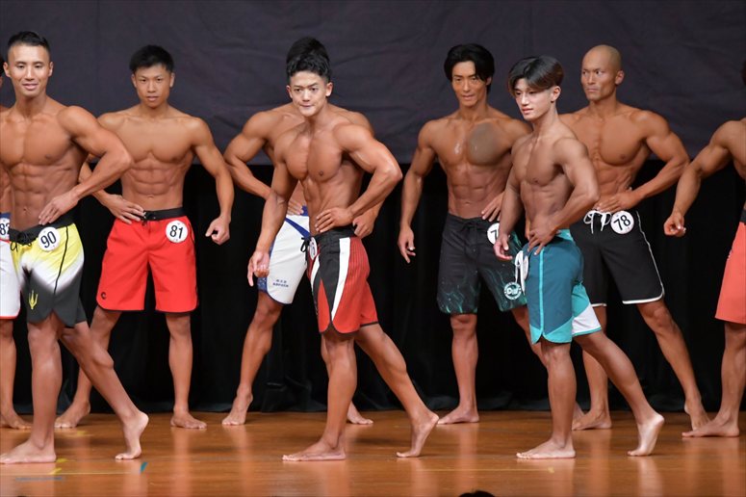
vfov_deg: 4.8
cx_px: 373
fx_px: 5903
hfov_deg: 7.2
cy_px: 248
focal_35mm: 285
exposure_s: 1/400
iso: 5000
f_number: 5.6
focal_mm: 190
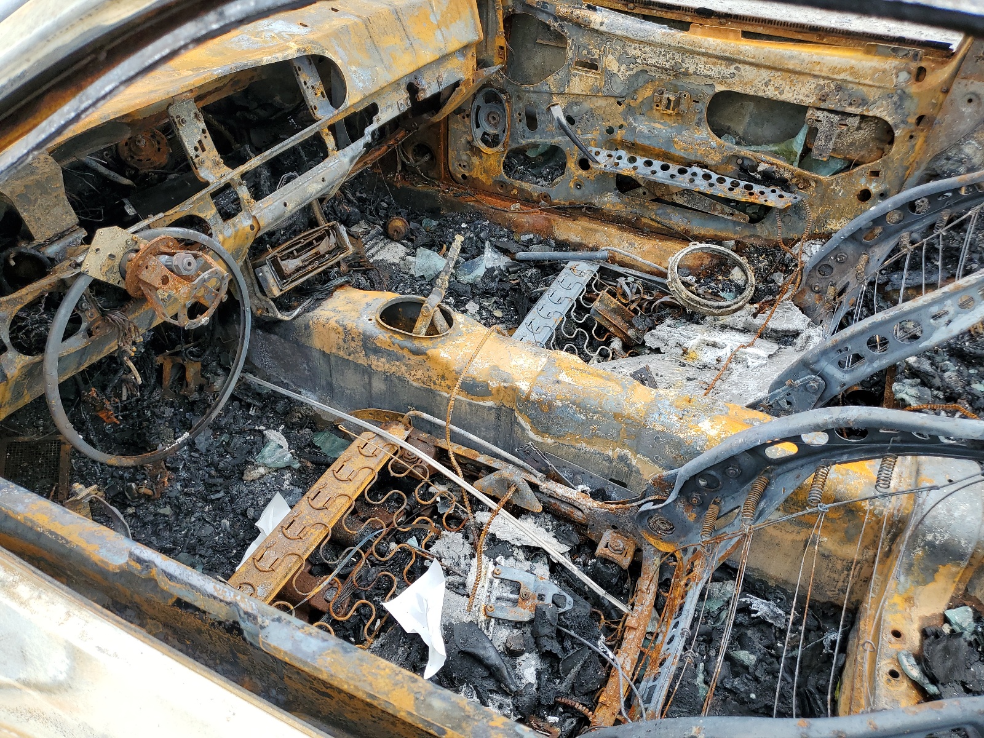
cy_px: 369
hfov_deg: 67.3
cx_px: 492
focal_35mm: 26
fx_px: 739
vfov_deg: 53.1
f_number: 1.5
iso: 50
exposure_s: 1/500
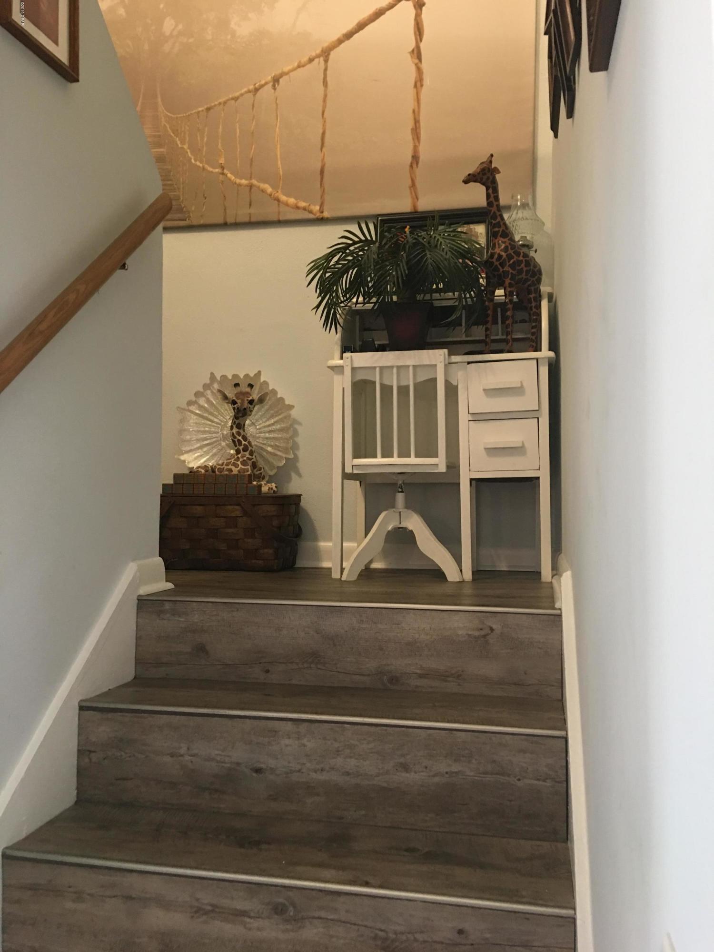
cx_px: 357
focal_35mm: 29
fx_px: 798
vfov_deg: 61.7
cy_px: 476
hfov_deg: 48.2
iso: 80
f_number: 2.2
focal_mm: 4.15
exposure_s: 1/10
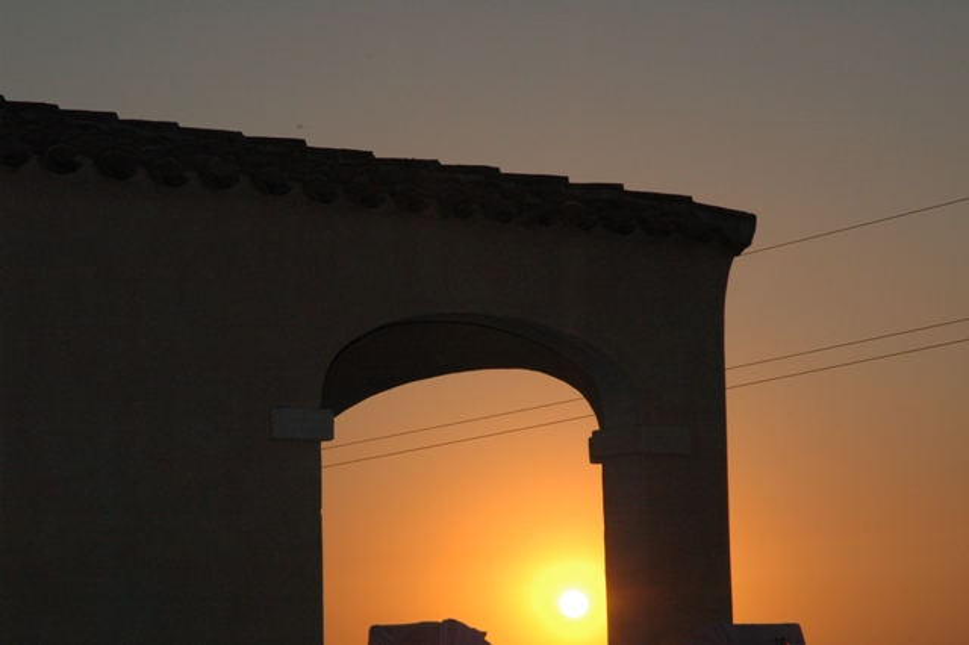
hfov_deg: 19.5
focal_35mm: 105
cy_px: 322
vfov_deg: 13.0
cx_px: 484
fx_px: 2825
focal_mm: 70
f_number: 16
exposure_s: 1/500
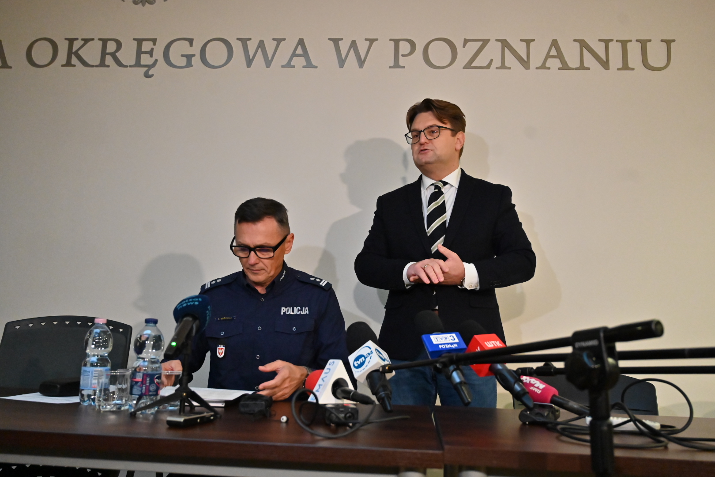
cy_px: 238
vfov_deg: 43.0
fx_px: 606
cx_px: 358
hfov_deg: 61.1
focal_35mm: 30
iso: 6400
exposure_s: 1/250
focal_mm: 30.5
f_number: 4
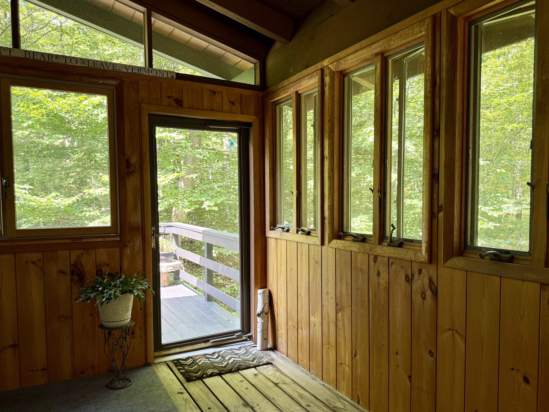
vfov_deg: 53.0
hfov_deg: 67.3
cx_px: 284
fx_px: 412
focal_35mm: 26
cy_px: 220
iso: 100
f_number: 1.78
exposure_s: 1/121
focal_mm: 6.76
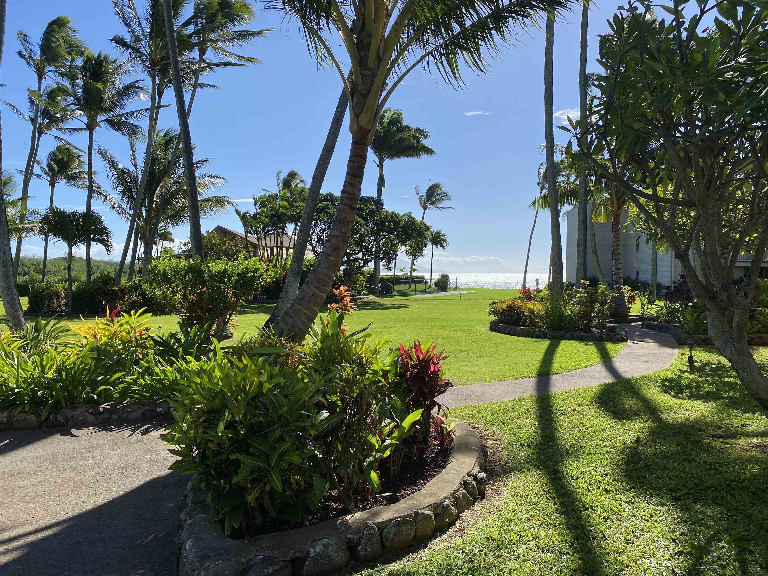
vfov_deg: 53.1
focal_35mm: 26
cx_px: 384
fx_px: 577
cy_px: 288
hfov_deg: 67.3
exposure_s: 1/2688
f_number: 1.8
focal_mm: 4.25
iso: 32
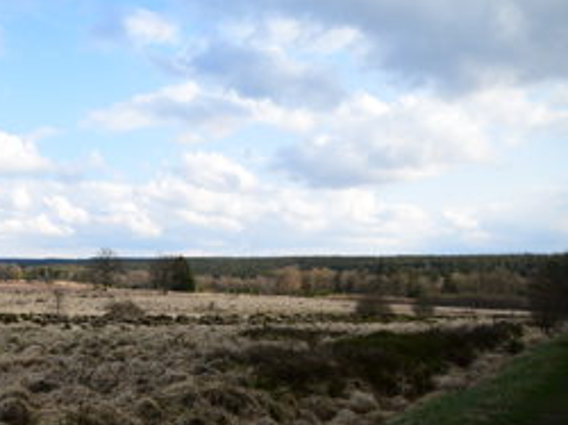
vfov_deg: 38.0
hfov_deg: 48.0
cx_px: 132
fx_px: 607
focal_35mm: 37
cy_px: 297
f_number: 3.5
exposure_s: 1/500
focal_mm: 16
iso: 100
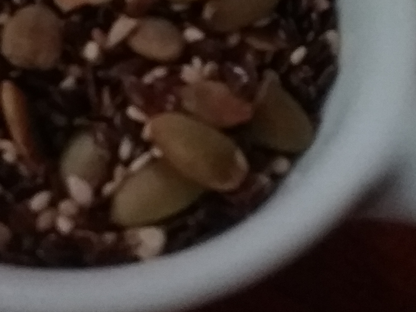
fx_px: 853
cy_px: 33
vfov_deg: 20.3
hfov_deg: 27.4
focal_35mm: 71
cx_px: 190
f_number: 2.2
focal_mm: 3.3
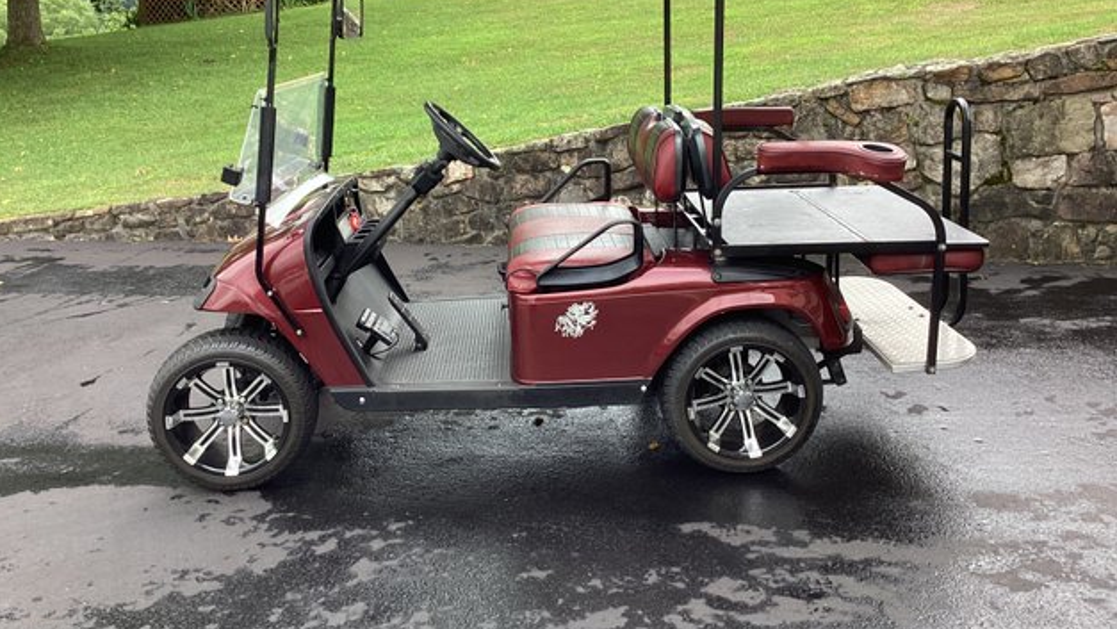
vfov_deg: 34.5
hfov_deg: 58.0
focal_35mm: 34
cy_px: 231
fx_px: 1007
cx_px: 557
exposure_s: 1/120
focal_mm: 3.3
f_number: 2.4
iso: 25
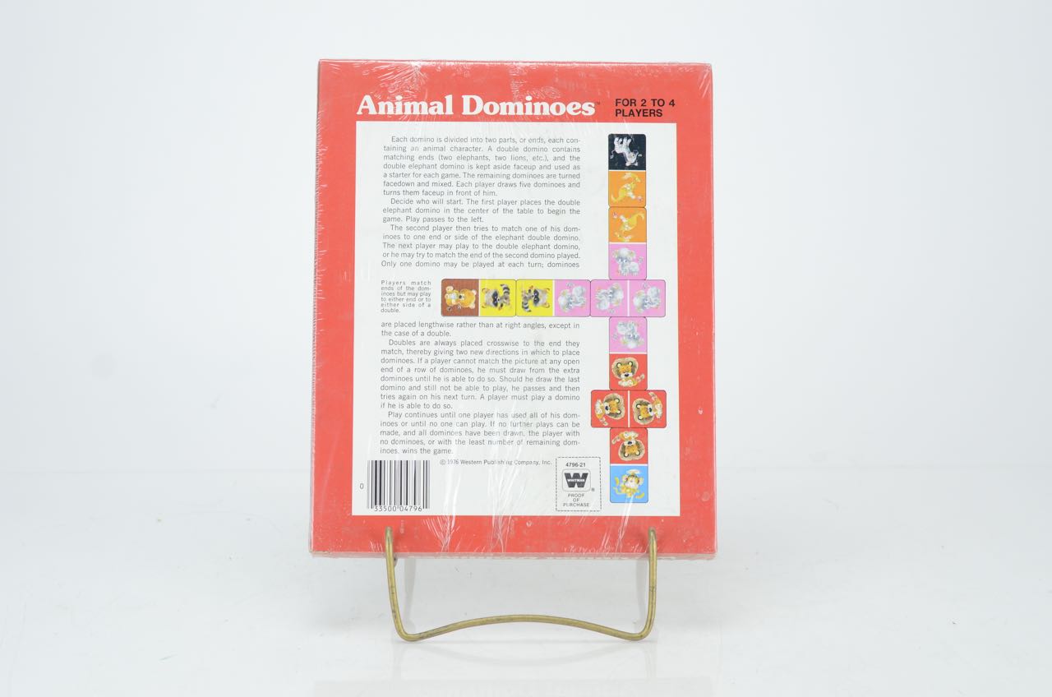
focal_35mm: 90
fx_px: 2625
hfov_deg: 22.7
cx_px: 526
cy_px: 348
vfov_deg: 15.1
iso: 500
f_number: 5.6
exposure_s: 1/125
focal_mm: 60
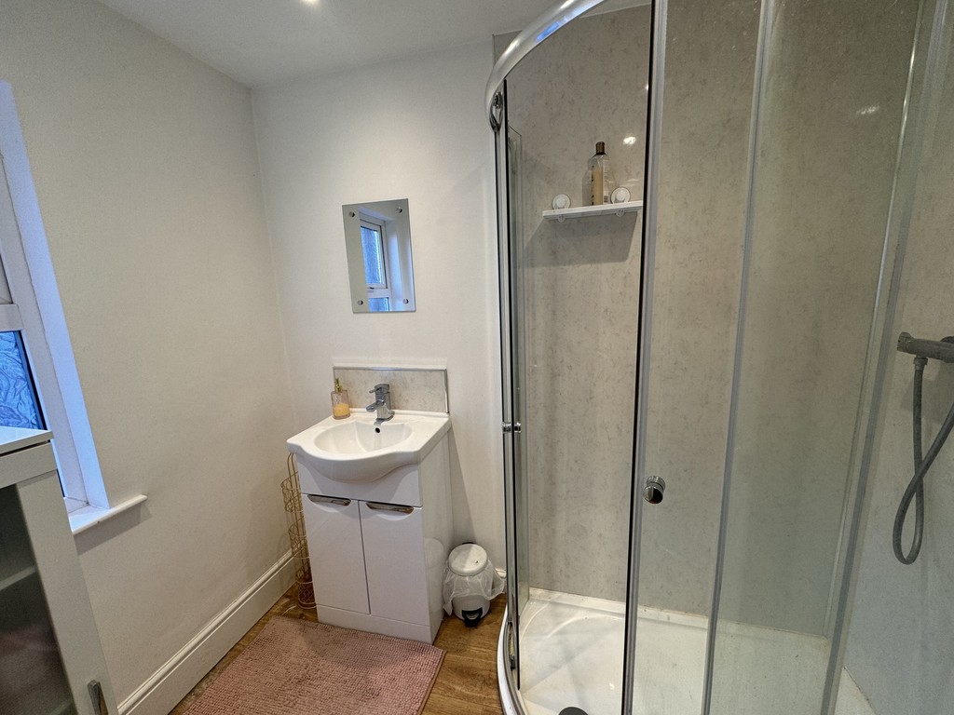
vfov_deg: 85.7
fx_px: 386
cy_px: 358
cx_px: 477
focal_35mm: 14
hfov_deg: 102.1
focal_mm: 2.22
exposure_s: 1/100
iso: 100
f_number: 2.2
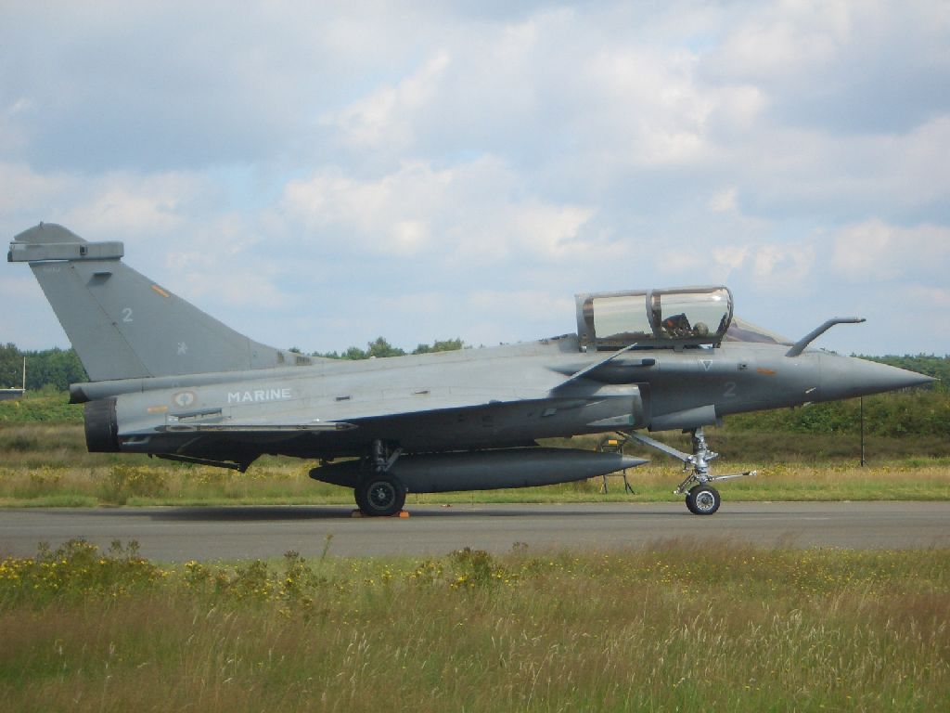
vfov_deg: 16.8
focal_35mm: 88
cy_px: 356
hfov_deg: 22.3
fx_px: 2415
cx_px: 475
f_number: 4.4
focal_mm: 14.6
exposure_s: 1/400
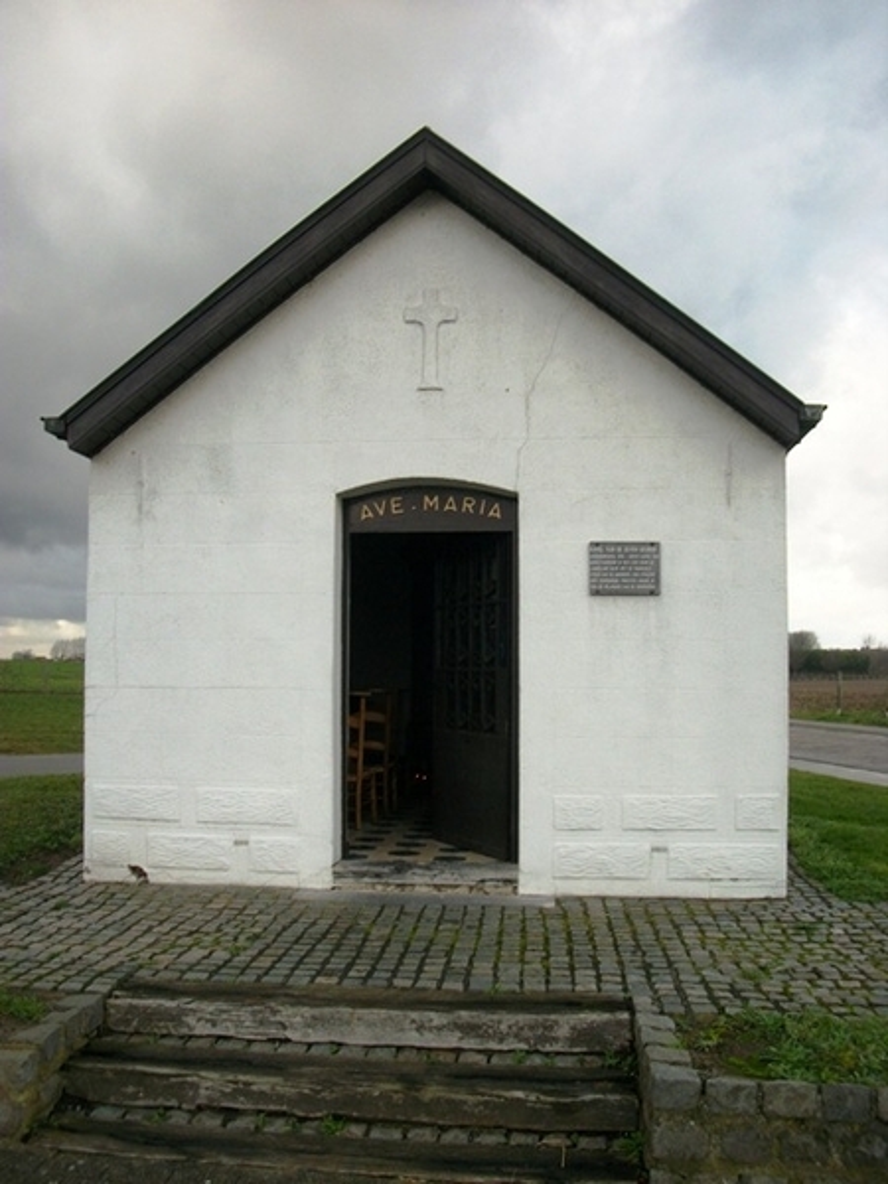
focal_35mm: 32
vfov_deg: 56.8
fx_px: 1095
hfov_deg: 44.2
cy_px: 592
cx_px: 444
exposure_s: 1/40
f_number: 8.8
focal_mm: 5.7
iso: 80
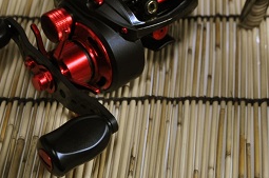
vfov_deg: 10.4
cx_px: 216
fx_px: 962
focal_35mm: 129
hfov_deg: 15.8
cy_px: -32
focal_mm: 34
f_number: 5
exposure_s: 1/40
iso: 800
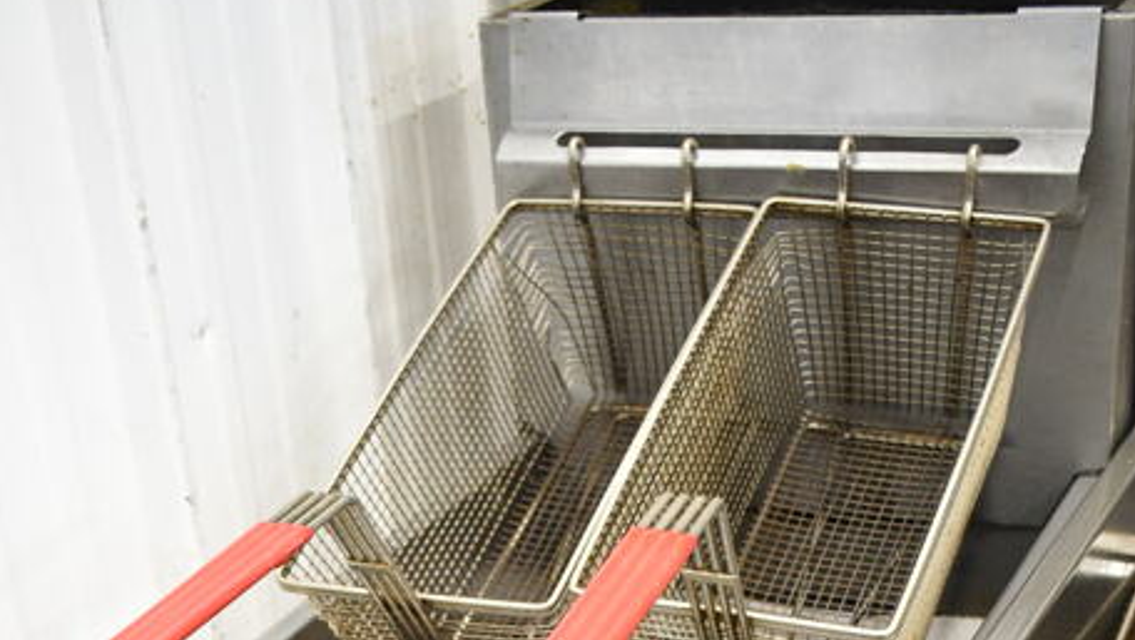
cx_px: 630
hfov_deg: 31.8
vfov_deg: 16.2
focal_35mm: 66
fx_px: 1989
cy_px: 1042
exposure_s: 1/30
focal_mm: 21
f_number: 3.8
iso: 720
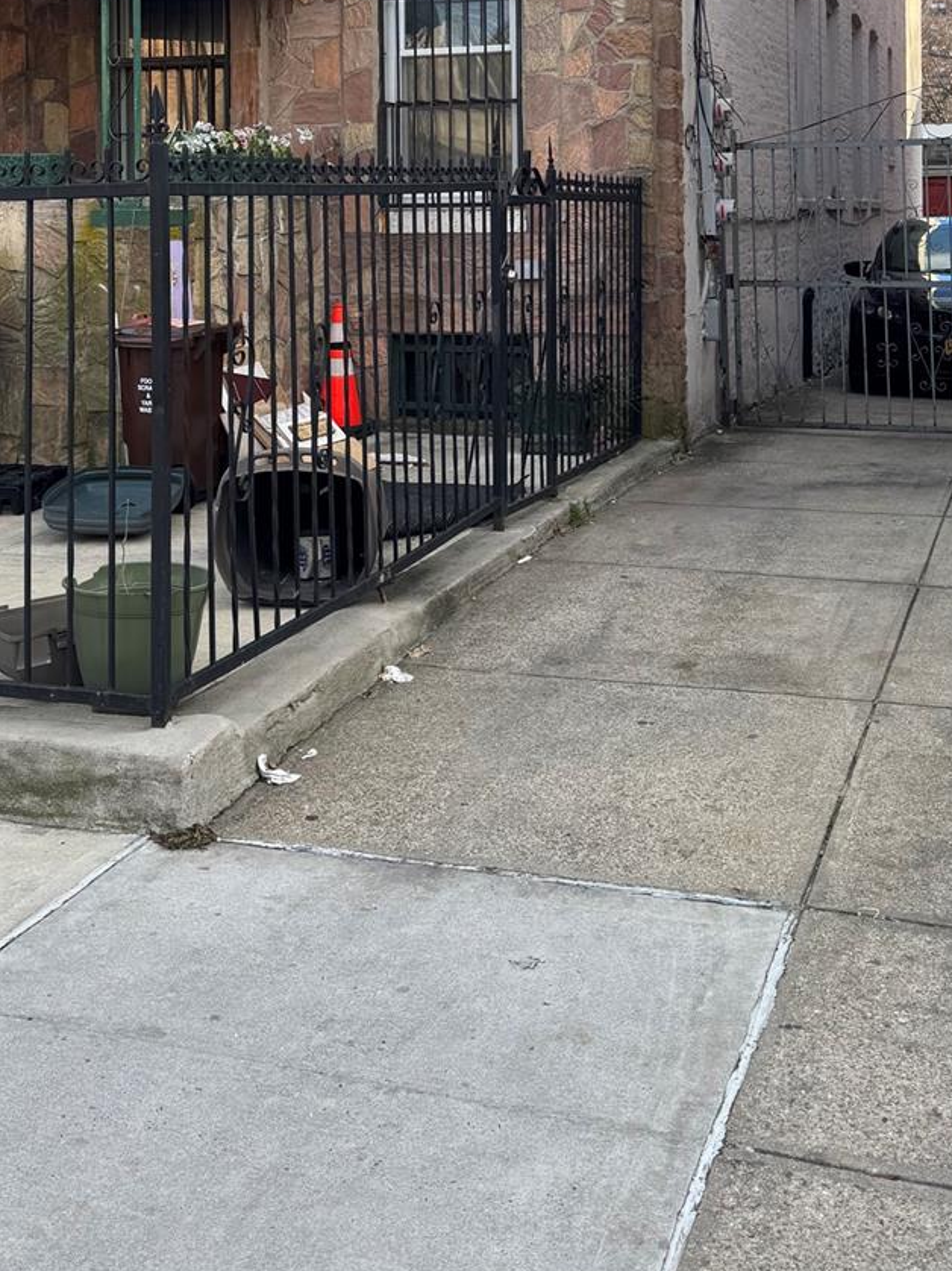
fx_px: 1614
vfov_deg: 40.0
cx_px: 484
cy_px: 147
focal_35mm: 44
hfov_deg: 32.9
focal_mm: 6.76
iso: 80
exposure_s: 1/900
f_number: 1.78
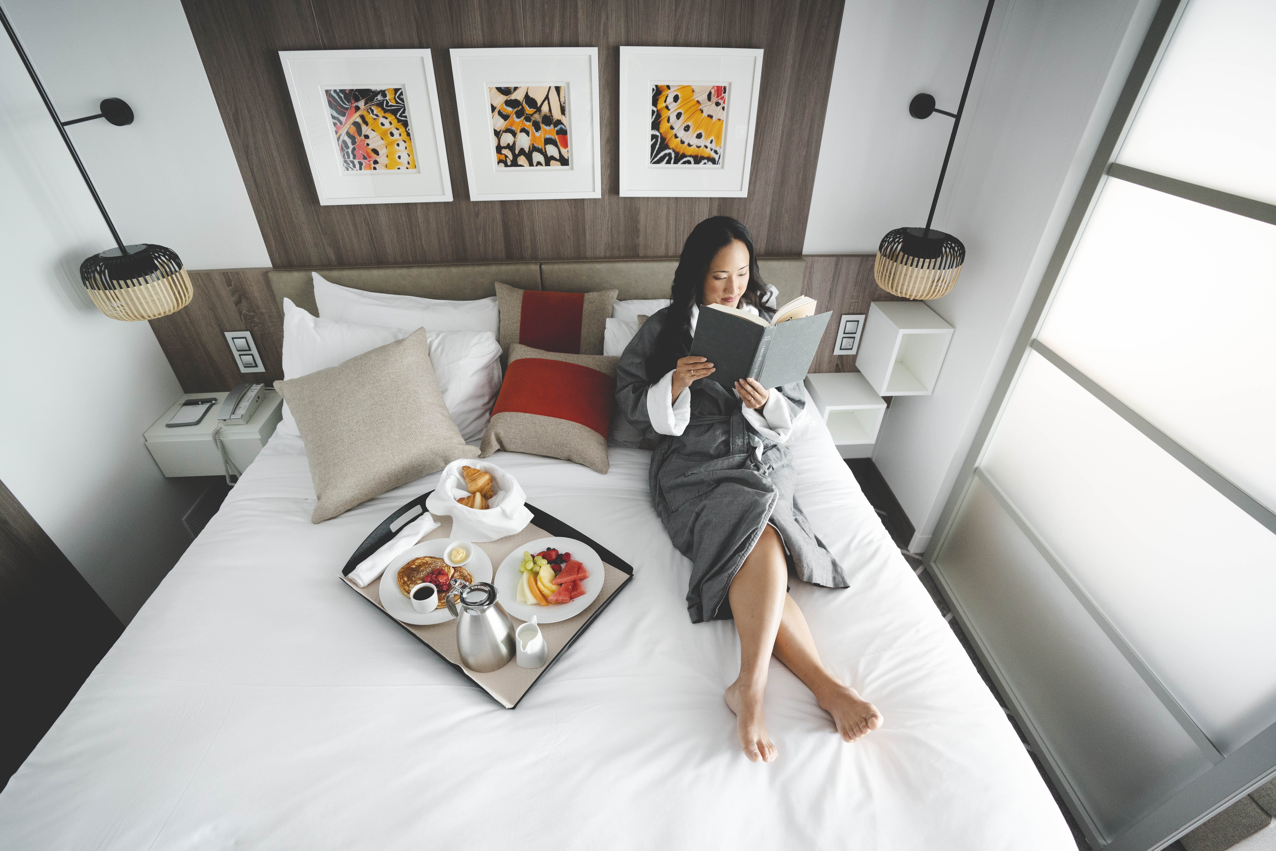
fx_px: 567
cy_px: 426
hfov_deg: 96.7
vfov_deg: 73.8
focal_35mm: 16
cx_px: 638
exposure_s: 1/125
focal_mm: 16
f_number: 2.8
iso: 3200
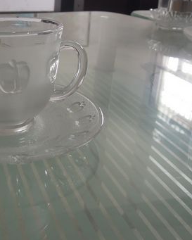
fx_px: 312
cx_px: -1
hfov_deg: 31.5
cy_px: 84
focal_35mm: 44
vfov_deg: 41.6
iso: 160
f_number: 2.8
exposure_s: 1/80
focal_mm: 4.3
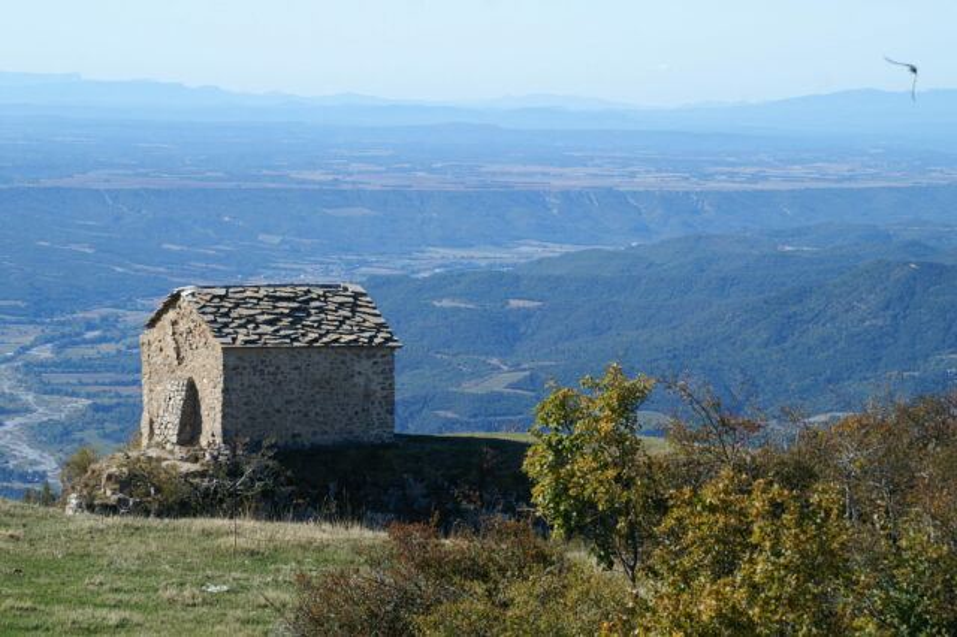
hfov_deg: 15.2
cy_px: 318
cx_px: 478
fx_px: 3587
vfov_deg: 10.1
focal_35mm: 135
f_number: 8
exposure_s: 1/320
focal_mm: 90
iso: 100
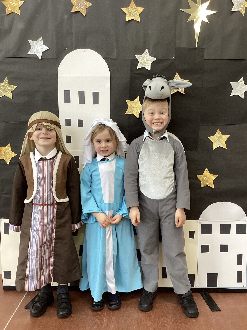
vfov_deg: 58.4
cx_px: 124
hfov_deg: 45.4
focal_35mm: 31
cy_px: 165
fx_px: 295
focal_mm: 3.3
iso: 200
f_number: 2.4
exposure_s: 1/50
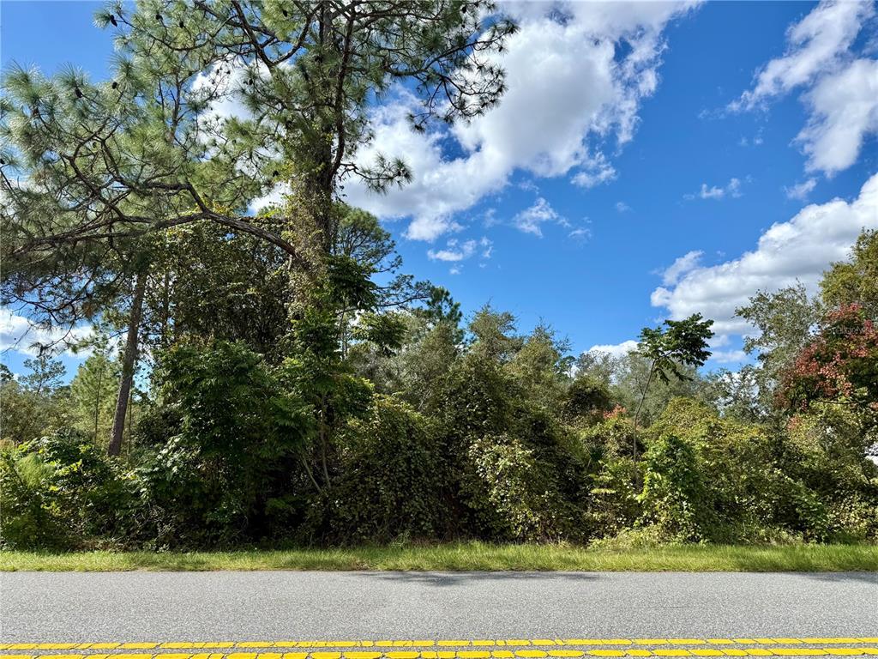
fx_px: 609
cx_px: 439
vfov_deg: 56.8
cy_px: 330
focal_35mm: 24
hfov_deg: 71.6
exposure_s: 1/4167
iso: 80
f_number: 1.78
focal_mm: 6.76
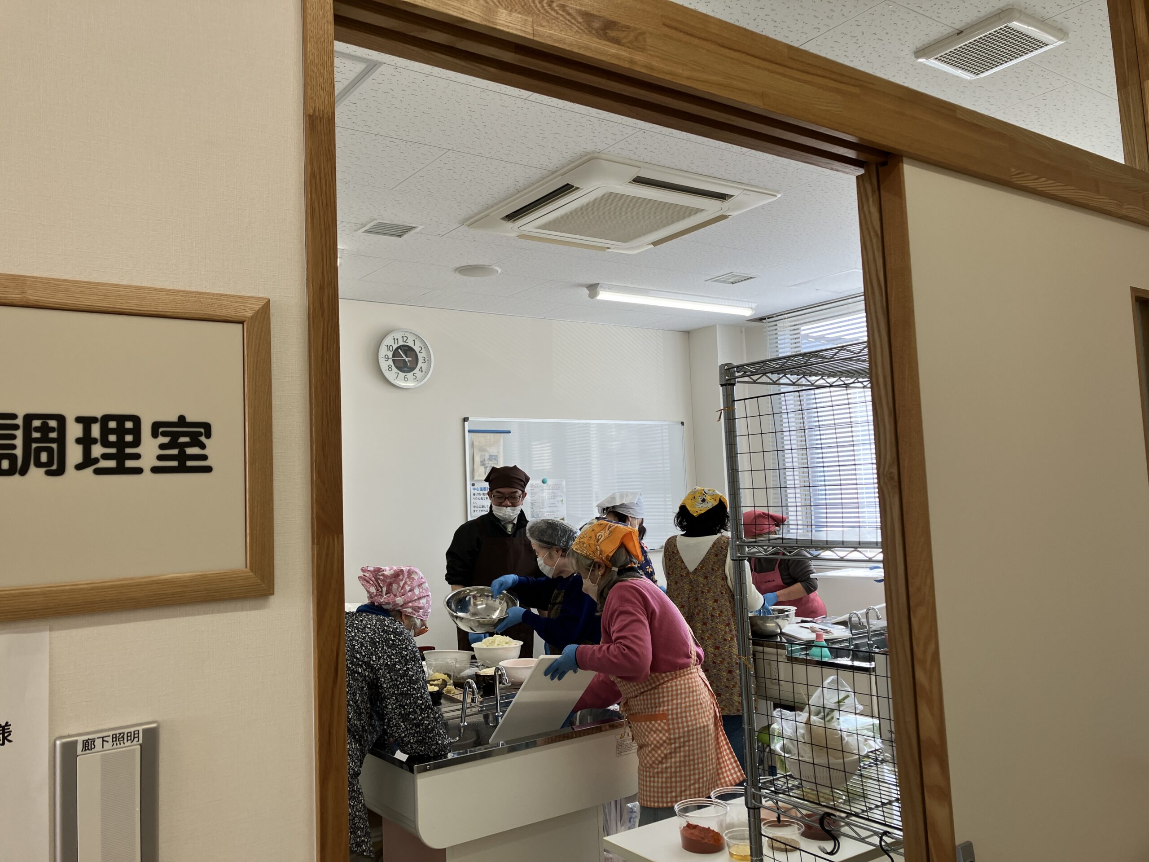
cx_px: 574
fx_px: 929
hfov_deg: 63.4
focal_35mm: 28
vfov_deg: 49.7
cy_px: 431
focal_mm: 3.99
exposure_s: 1/114
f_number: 1.8
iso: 25
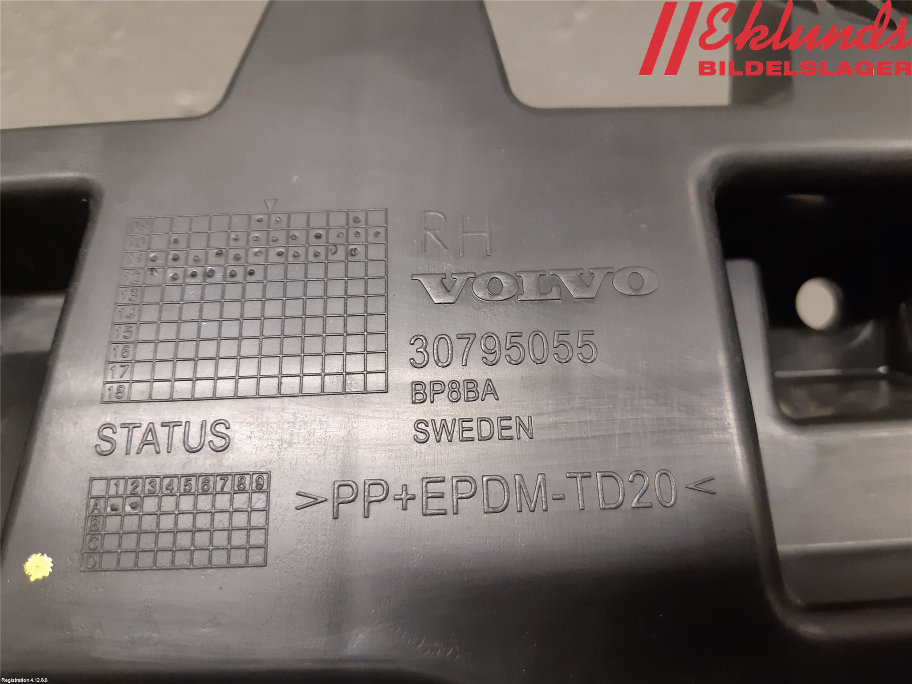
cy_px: 342
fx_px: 685
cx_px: 456
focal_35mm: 26
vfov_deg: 53.1
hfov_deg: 67.3
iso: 250
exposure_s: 1/50
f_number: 1.7
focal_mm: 3.93
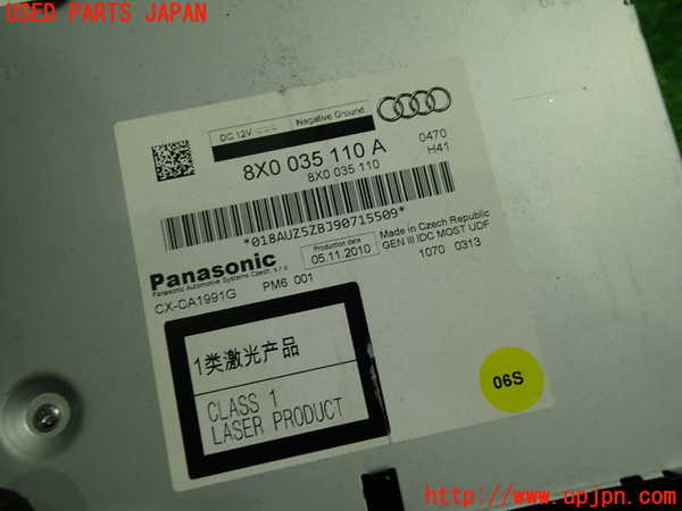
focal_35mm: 30
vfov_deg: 46.8
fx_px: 591
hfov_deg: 60.0
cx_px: 341
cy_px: 256
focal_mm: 5.4
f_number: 2.3
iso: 100
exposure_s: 1/80
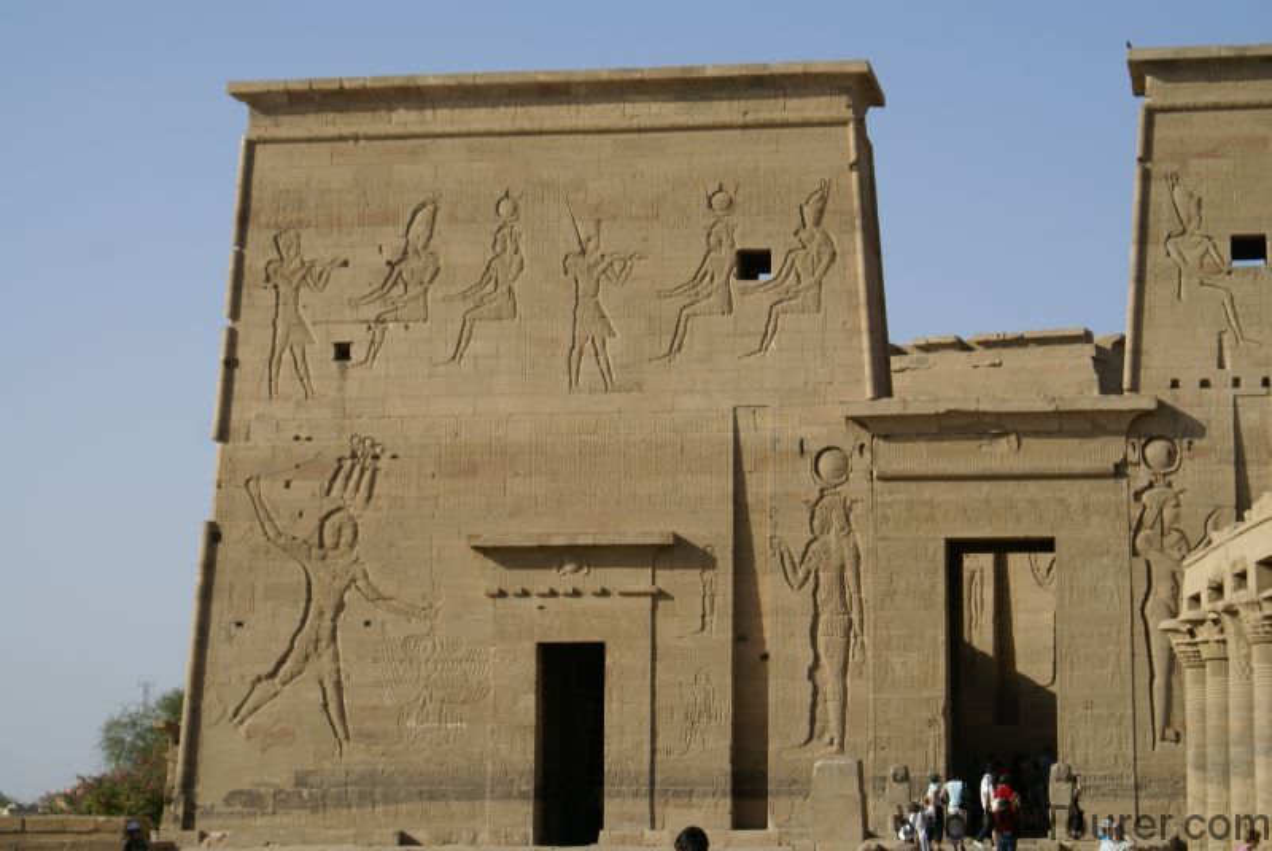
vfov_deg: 13.1
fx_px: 3713
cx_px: 636
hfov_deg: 19.4
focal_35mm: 105
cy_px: 426
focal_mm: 70
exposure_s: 1/160
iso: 100
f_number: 8
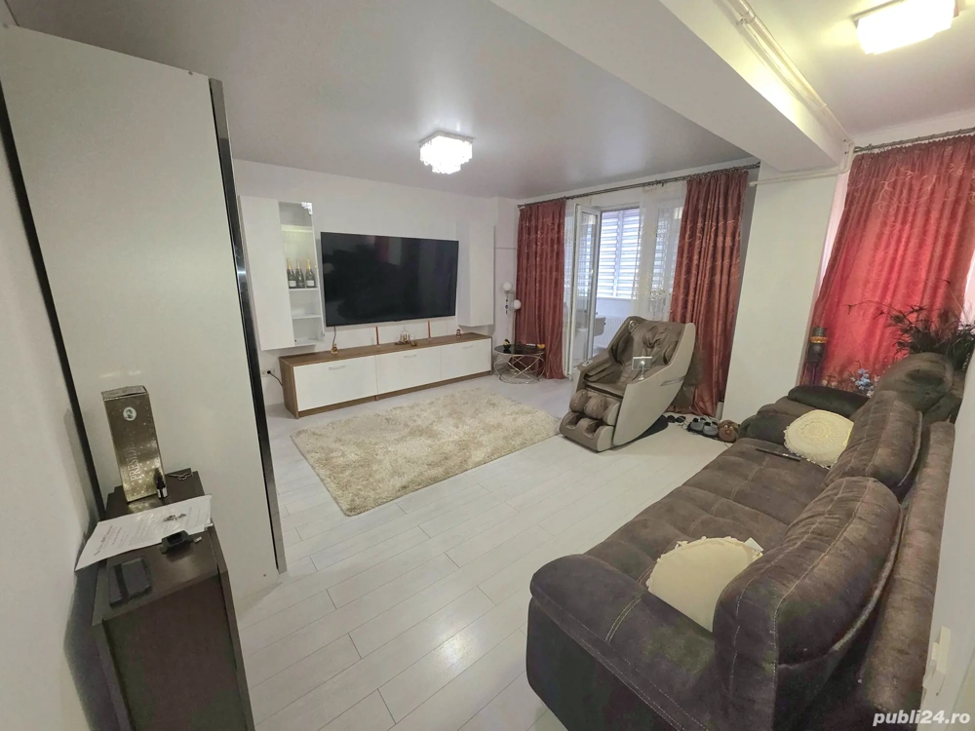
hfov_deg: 106.2
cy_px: 366
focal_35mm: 13
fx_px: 366
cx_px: 488
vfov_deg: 89.9
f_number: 1.9
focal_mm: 2.2
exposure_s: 1/50.3
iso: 125
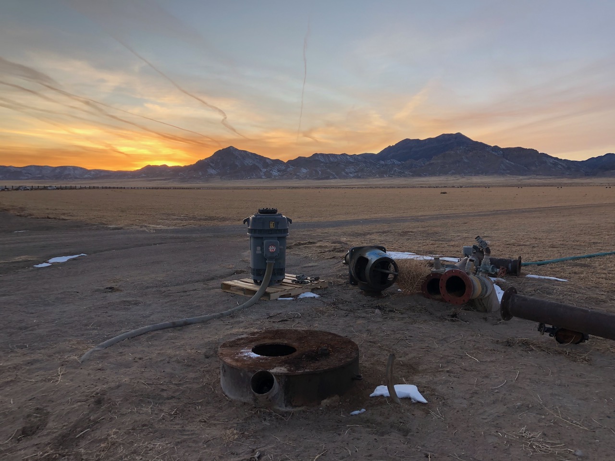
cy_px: 230
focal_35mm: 28
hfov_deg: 63.4
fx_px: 497
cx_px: 308
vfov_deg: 49.7
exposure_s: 1/120
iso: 25
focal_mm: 3.99
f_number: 1.8
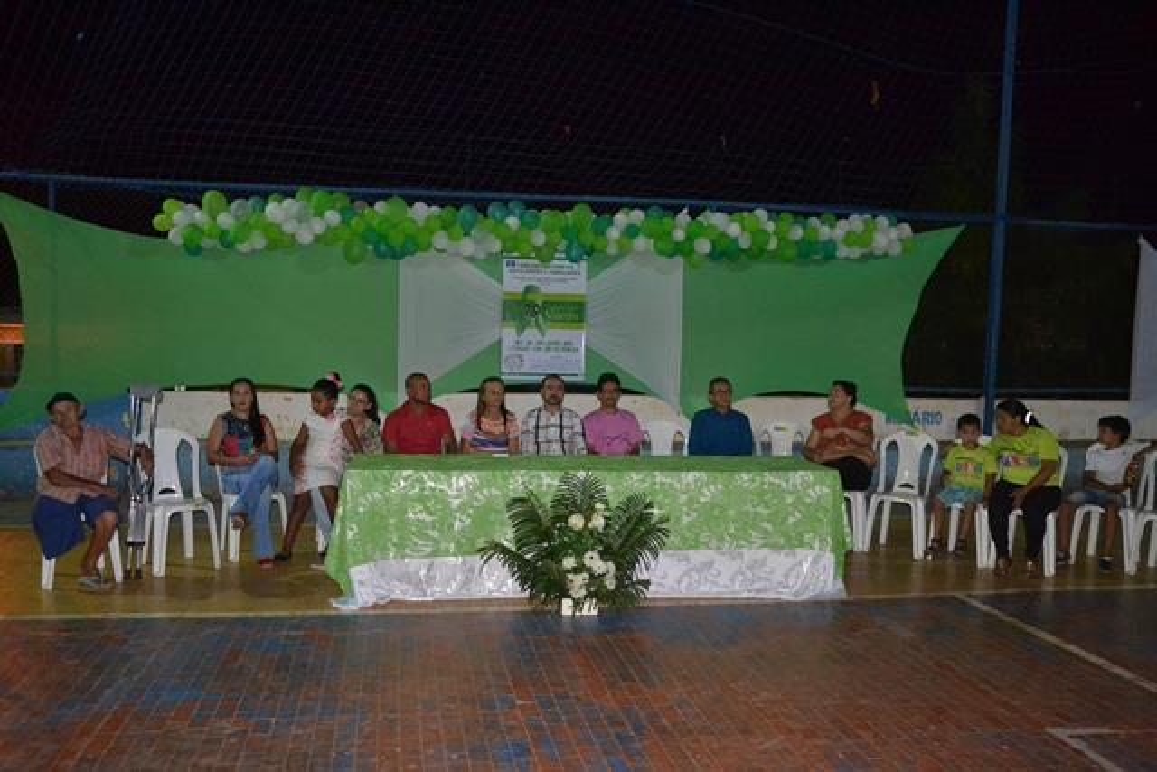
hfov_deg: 59.5
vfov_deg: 41.7
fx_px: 1013
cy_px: 386
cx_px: 578
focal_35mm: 32
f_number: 3.8
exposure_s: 1/60
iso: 3200
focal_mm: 21
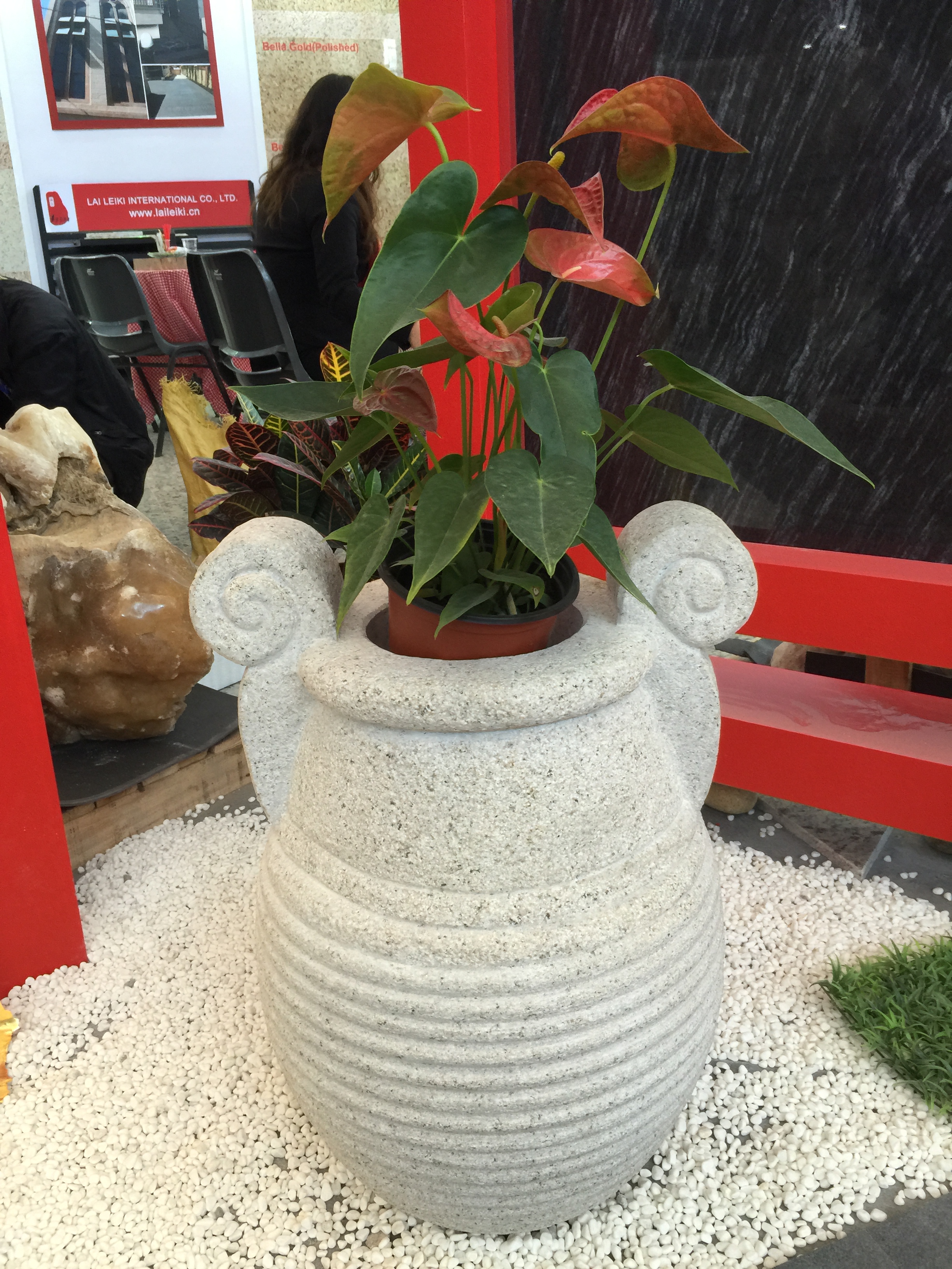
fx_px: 1063
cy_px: 634
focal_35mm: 29
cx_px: 476
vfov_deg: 61.7
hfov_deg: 48.2
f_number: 2.2
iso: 40
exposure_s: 1/15
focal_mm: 4.15
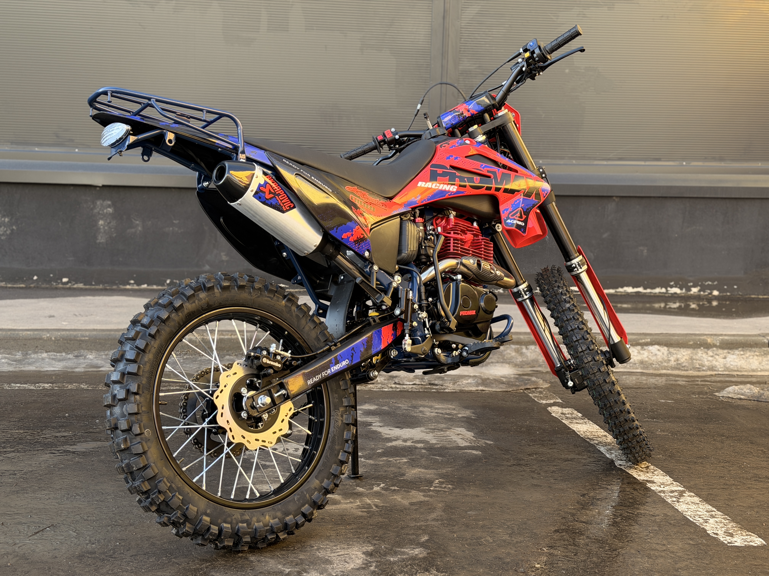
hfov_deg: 39.7
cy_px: 288
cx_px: 384
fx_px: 1066
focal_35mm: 48
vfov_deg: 30.3
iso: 64
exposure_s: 1/250
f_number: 1.78
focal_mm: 6.76
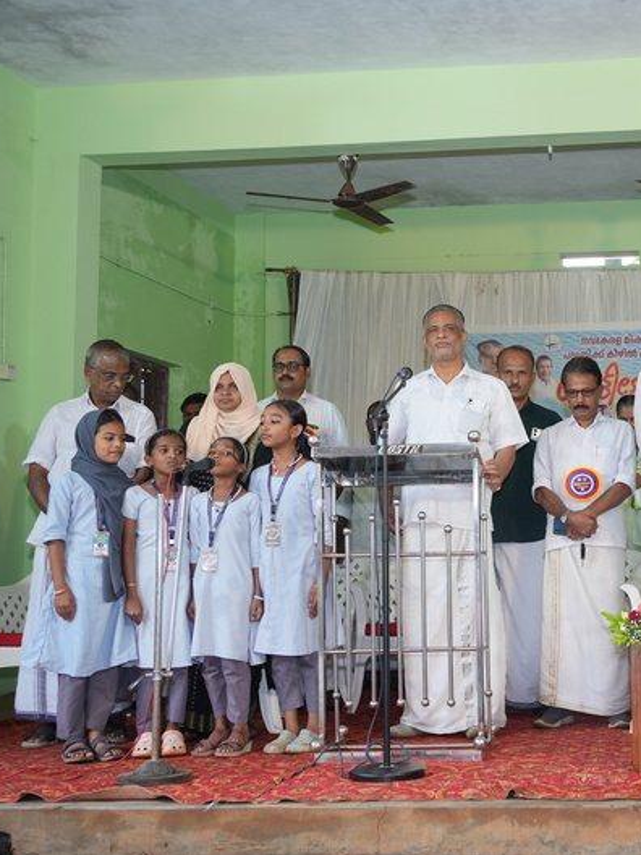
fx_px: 1259
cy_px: 428
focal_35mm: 51
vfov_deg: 37.5
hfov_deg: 27.4
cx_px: 596
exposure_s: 1/125
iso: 400
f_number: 4
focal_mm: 35
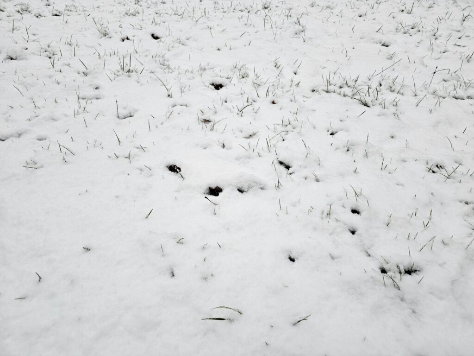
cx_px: 237
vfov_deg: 58.9
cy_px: 178
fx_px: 315
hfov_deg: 73.9
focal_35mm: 23
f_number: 1.7
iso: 100
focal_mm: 6.3
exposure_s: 1/100
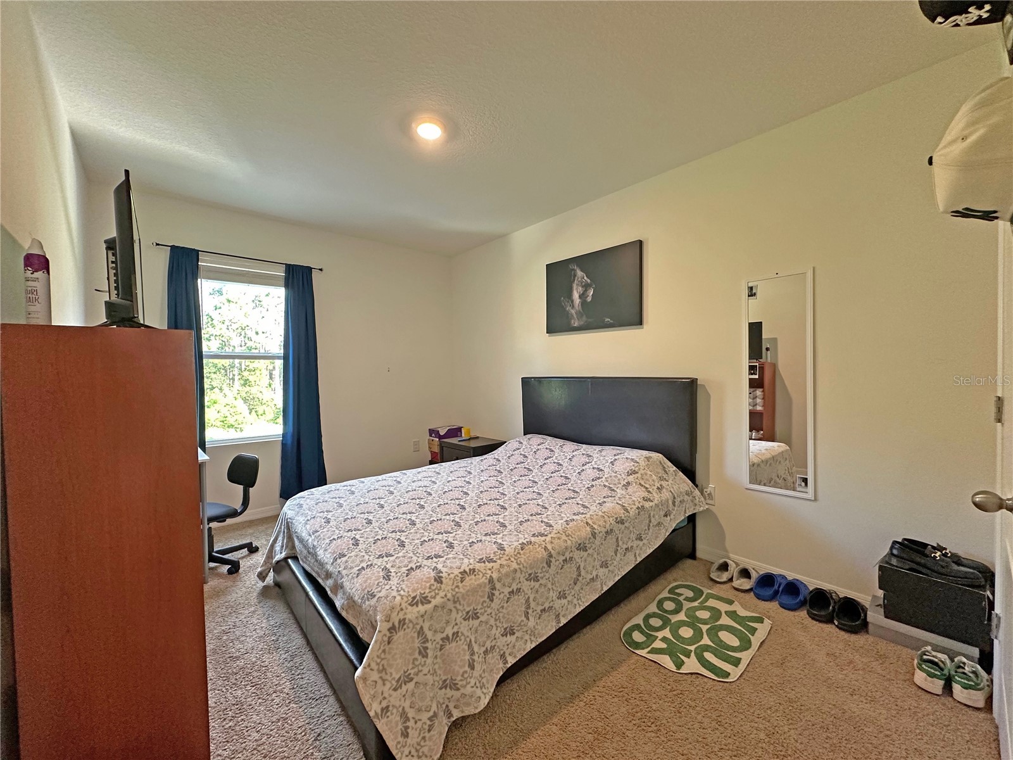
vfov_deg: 85.7
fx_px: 410
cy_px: 380
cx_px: 506
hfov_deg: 102.1
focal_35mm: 14
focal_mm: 2.22
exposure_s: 1/60
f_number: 2.2
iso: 320
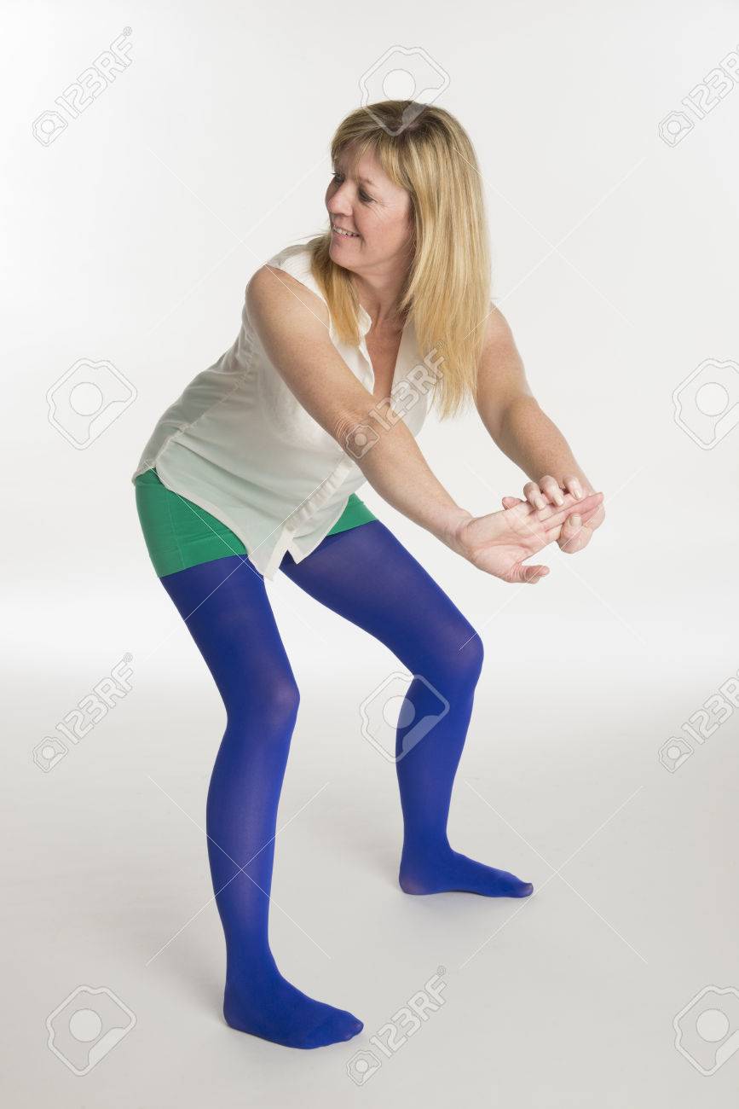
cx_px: 370
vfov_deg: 32.4
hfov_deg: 21.9
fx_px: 1908
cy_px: 554
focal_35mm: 62
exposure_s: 1/125
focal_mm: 62
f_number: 16
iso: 250
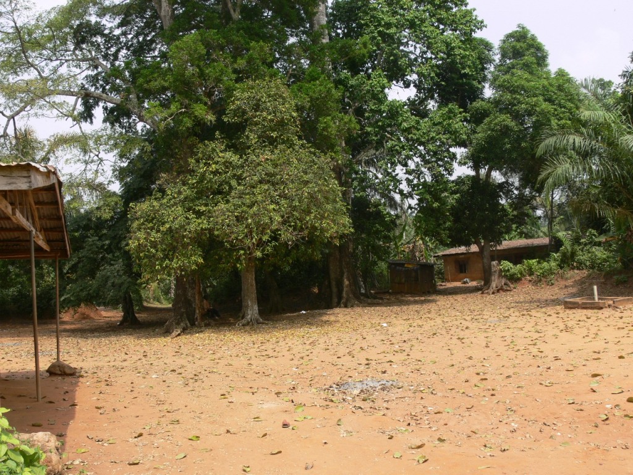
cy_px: 238
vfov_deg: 40.7
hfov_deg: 52.6
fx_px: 640
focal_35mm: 35
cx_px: 316
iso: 80
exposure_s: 1/200
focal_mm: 7.4
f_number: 5.6
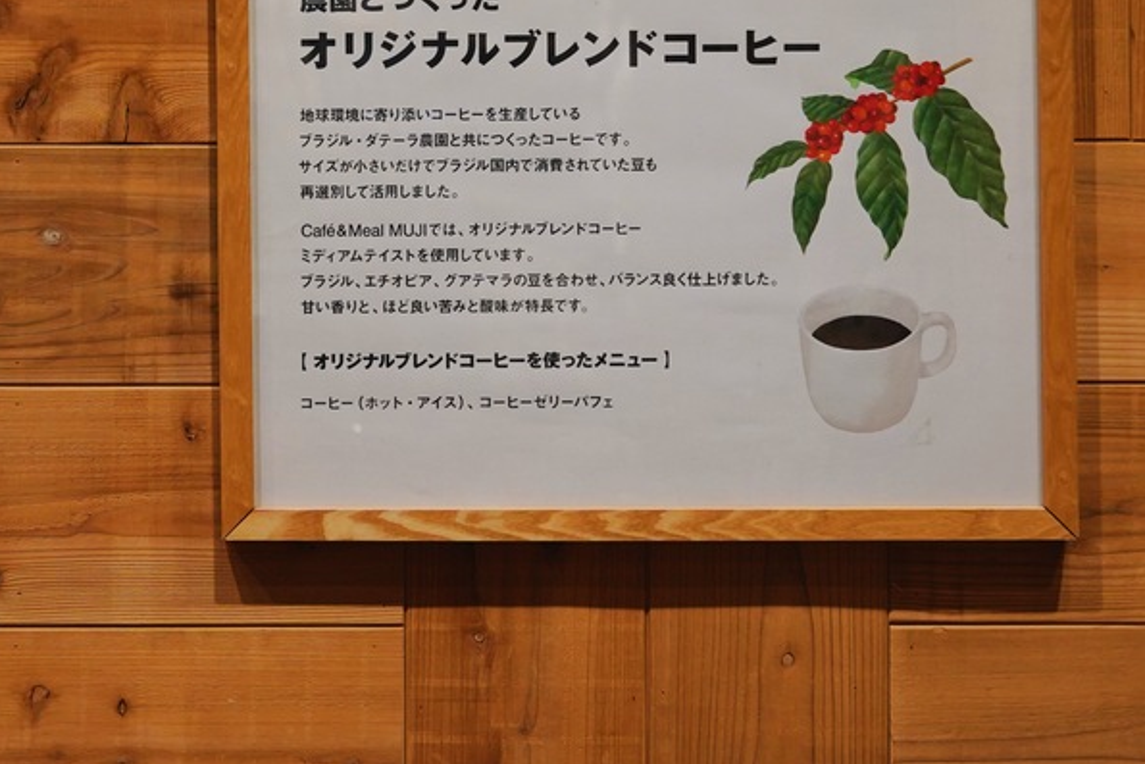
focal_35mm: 172
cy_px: 26
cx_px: 47
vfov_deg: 8.0
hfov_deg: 11.8
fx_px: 5472
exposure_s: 1/125
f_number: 5
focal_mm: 70
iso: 1250
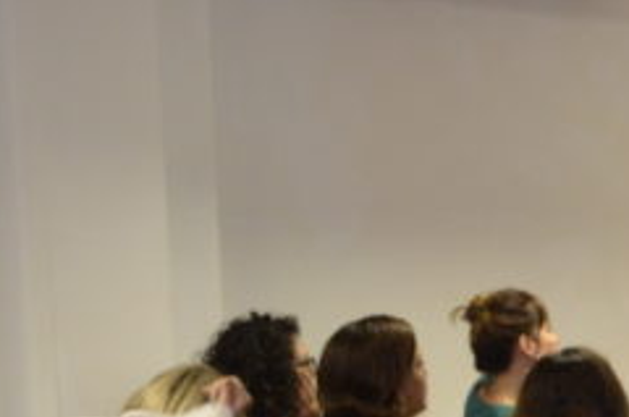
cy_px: 614
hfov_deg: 12.9
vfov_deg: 9.4
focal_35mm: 141
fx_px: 2459
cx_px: 1211
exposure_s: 1/60
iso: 1100
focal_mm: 22
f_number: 4
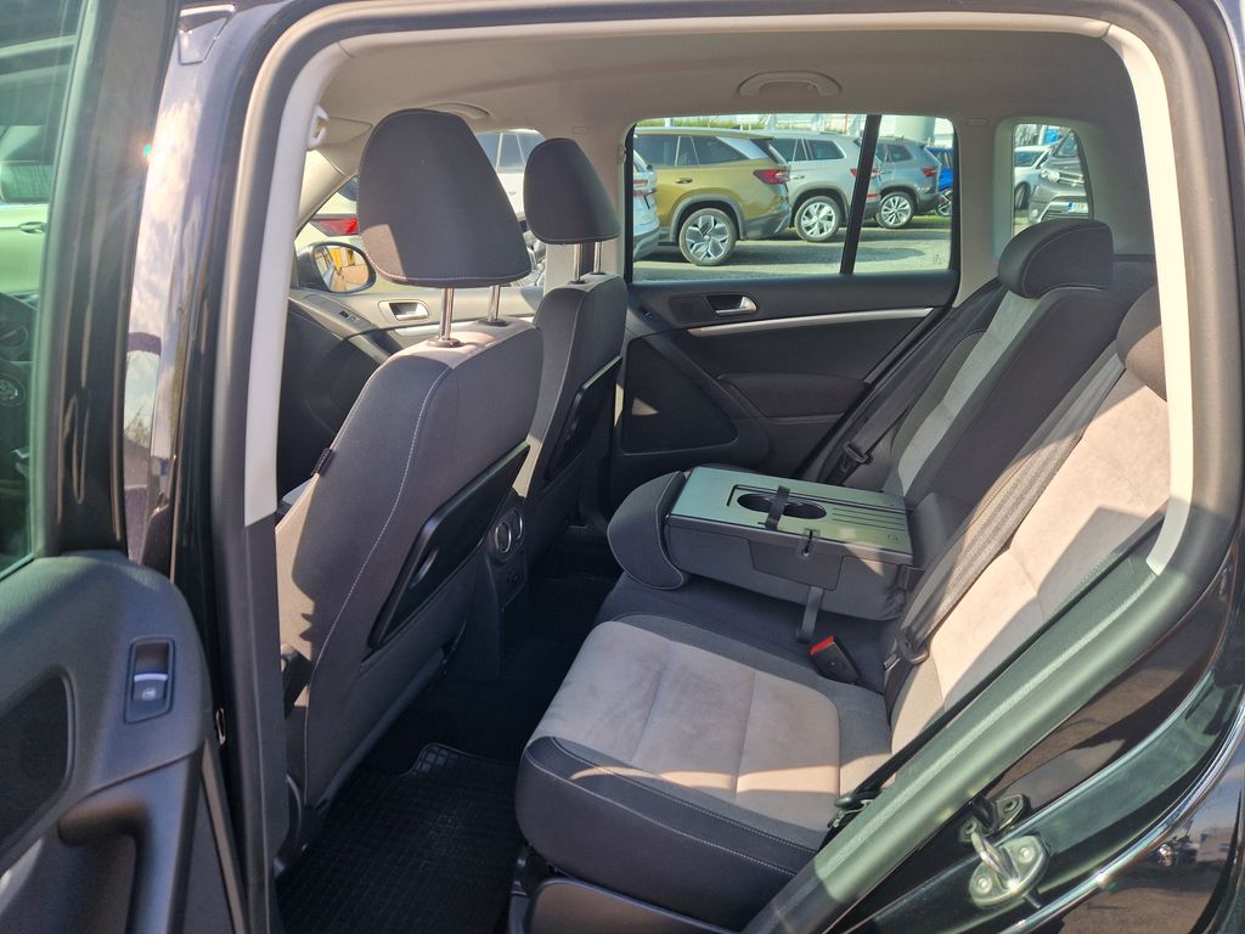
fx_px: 827
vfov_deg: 58.9
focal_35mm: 23
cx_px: 622
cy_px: 467
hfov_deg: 73.9
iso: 50
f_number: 1.8
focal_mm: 5.4
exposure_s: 1/222
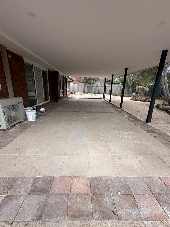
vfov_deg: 102.1
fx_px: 92
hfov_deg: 85.7
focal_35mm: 14
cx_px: 85
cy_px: 114
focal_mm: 2.22
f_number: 2.2
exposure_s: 1/267
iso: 40
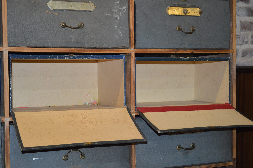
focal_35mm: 66
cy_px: 84
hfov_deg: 30.5
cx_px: 126
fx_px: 463
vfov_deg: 20.6
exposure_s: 1/60
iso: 1100
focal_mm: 44
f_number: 5.3
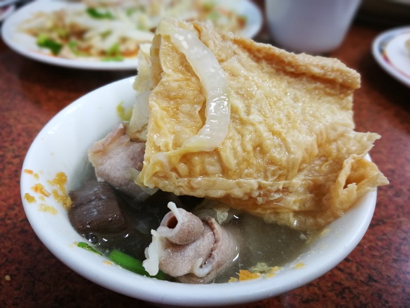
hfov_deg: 65.3
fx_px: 320
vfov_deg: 51.4
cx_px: 205
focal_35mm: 27
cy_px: 154
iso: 250
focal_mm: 4.5
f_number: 4
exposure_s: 1/30
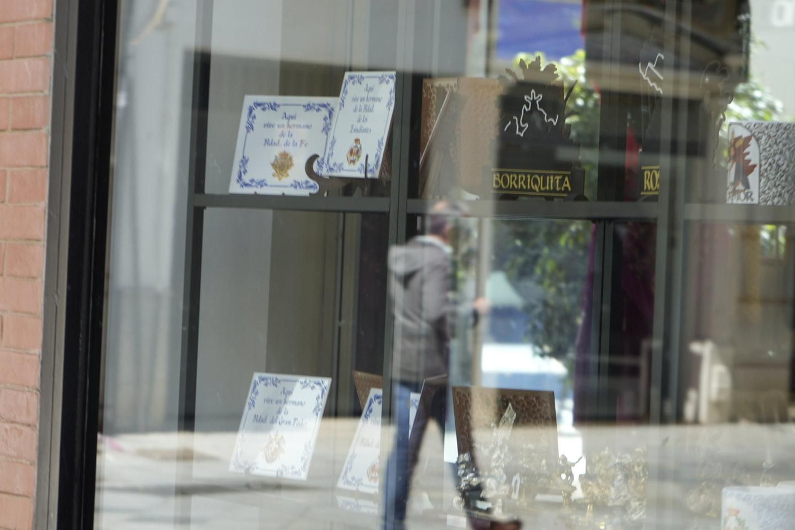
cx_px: 446
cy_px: 264
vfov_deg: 11.6
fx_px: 2606
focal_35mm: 118
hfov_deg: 17.3
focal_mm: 70
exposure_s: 1/60
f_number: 5.6
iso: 100
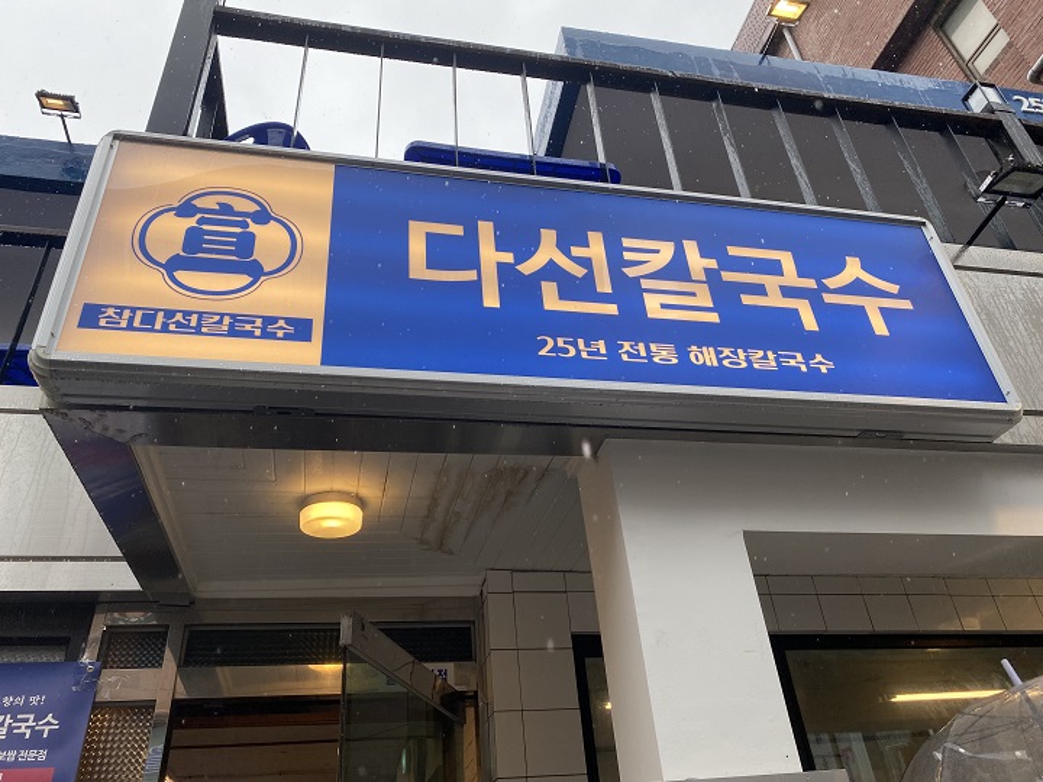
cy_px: 391
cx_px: 522
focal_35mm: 26
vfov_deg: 53.1
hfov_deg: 67.3
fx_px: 783
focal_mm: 4.25
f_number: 1.8
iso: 32
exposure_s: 1/397
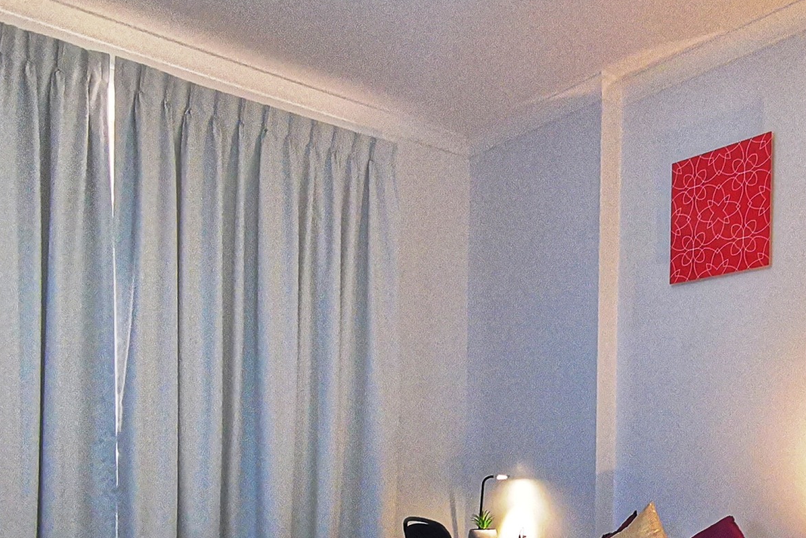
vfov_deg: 32.8
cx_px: 590
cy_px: 465
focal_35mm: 39
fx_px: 873
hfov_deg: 47.9
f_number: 2.2
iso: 400
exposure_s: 3
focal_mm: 2.35
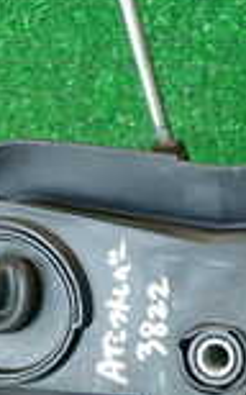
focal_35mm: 103
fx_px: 1107
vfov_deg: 19.7
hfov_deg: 12.5
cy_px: 374
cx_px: 266
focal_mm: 4.5
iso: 200
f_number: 2
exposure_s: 1/50
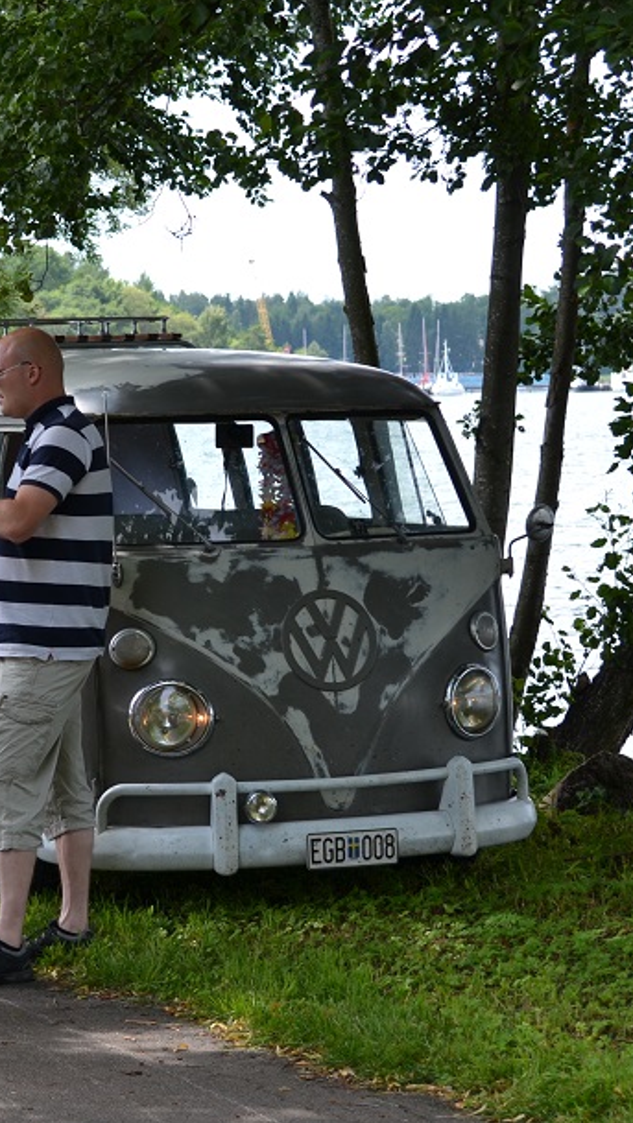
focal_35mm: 131
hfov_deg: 9.2
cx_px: 87
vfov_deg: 16.4
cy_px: 563
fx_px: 3899
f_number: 5.6
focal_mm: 55
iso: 100
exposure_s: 1/125
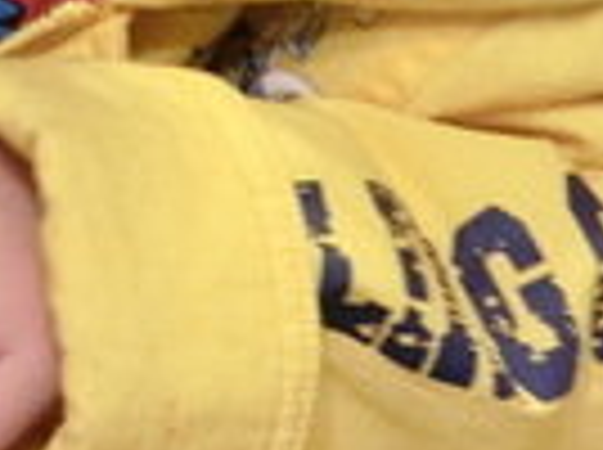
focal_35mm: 157
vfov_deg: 9.1
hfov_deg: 11.9
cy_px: -324
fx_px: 2730
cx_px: -382
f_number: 3.2
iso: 1250
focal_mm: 7.2
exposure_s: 1/30
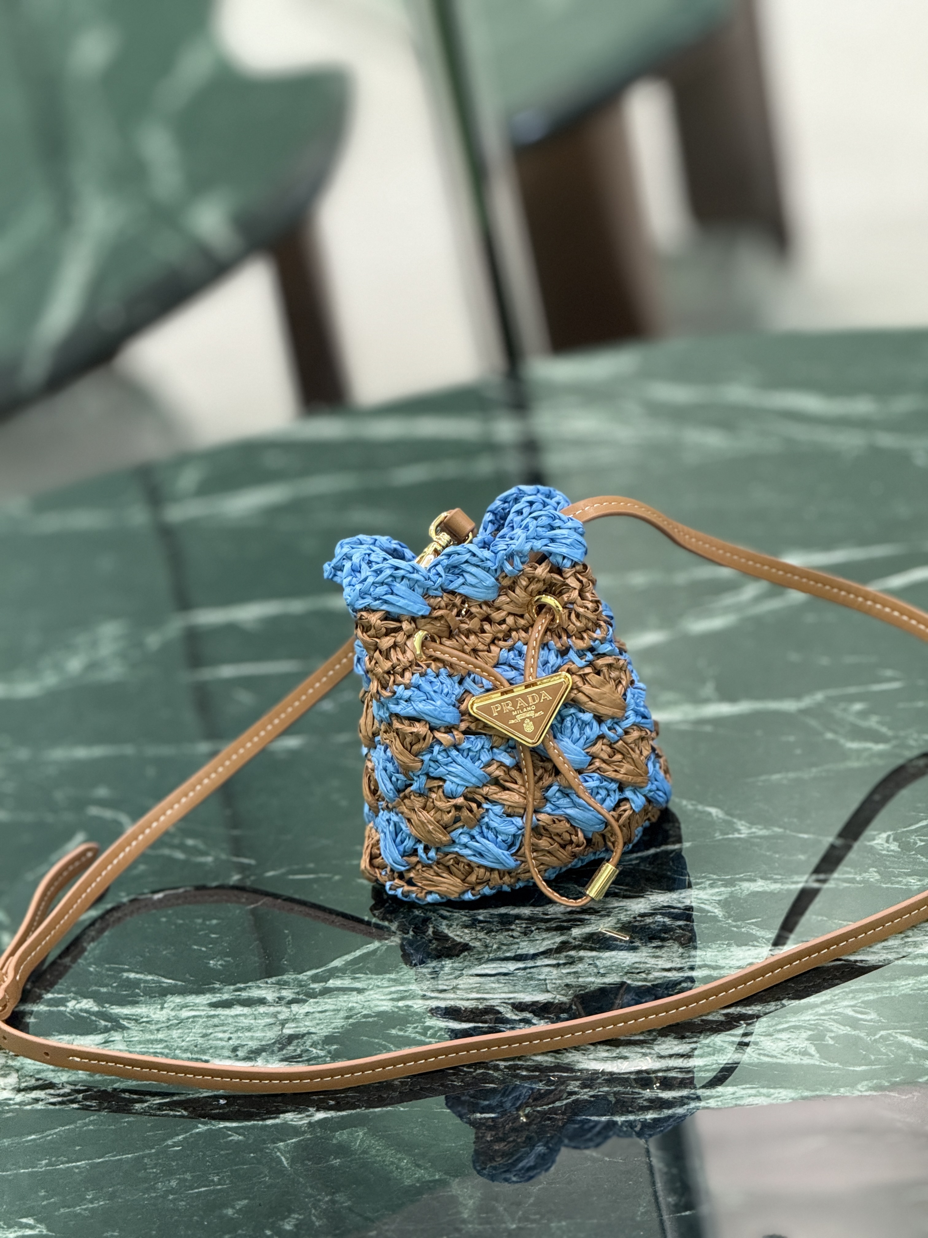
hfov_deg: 12.3
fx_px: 4289
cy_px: 619
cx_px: 464
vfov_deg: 16.4
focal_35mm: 120
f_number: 2.8
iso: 250
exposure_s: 1/50
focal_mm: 15.66
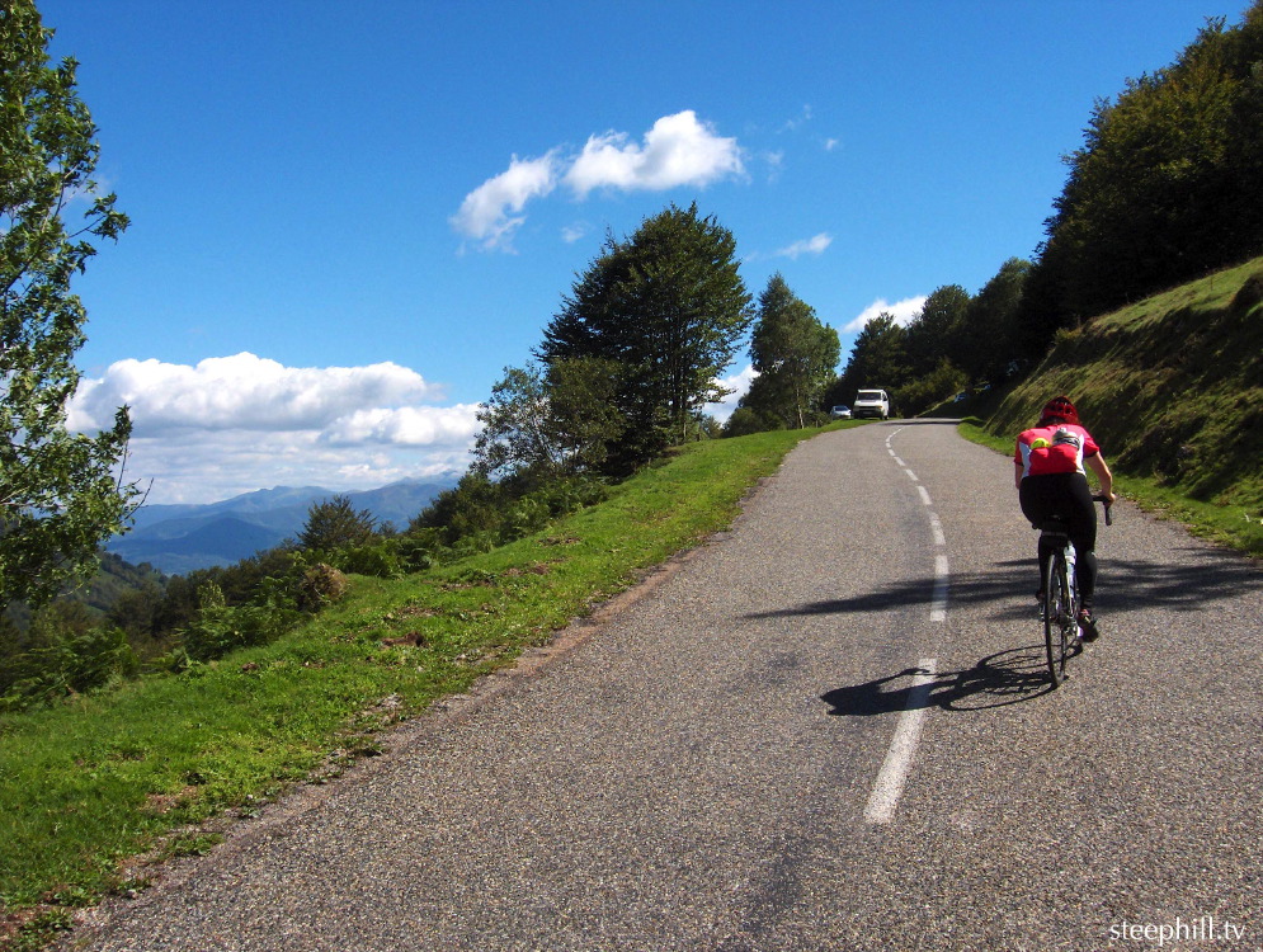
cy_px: 476
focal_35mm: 39
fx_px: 1426
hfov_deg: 47.8
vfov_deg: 36.9
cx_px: 632
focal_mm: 8
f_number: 4.8
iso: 100
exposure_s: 1/901
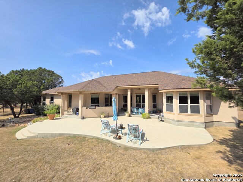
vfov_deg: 89.9
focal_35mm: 13
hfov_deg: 106.2
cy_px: 91
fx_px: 91
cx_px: 122
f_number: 1.9
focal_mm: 2.2
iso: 40
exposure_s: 1/3109
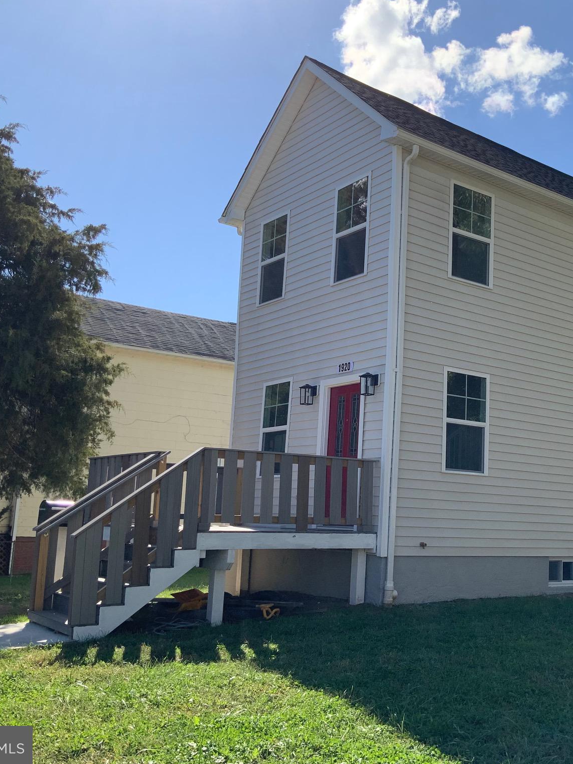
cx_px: 421
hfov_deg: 36.1
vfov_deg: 47.9
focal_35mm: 39
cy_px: 382
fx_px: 861
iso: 16
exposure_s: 1/1848
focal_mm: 3
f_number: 1.8
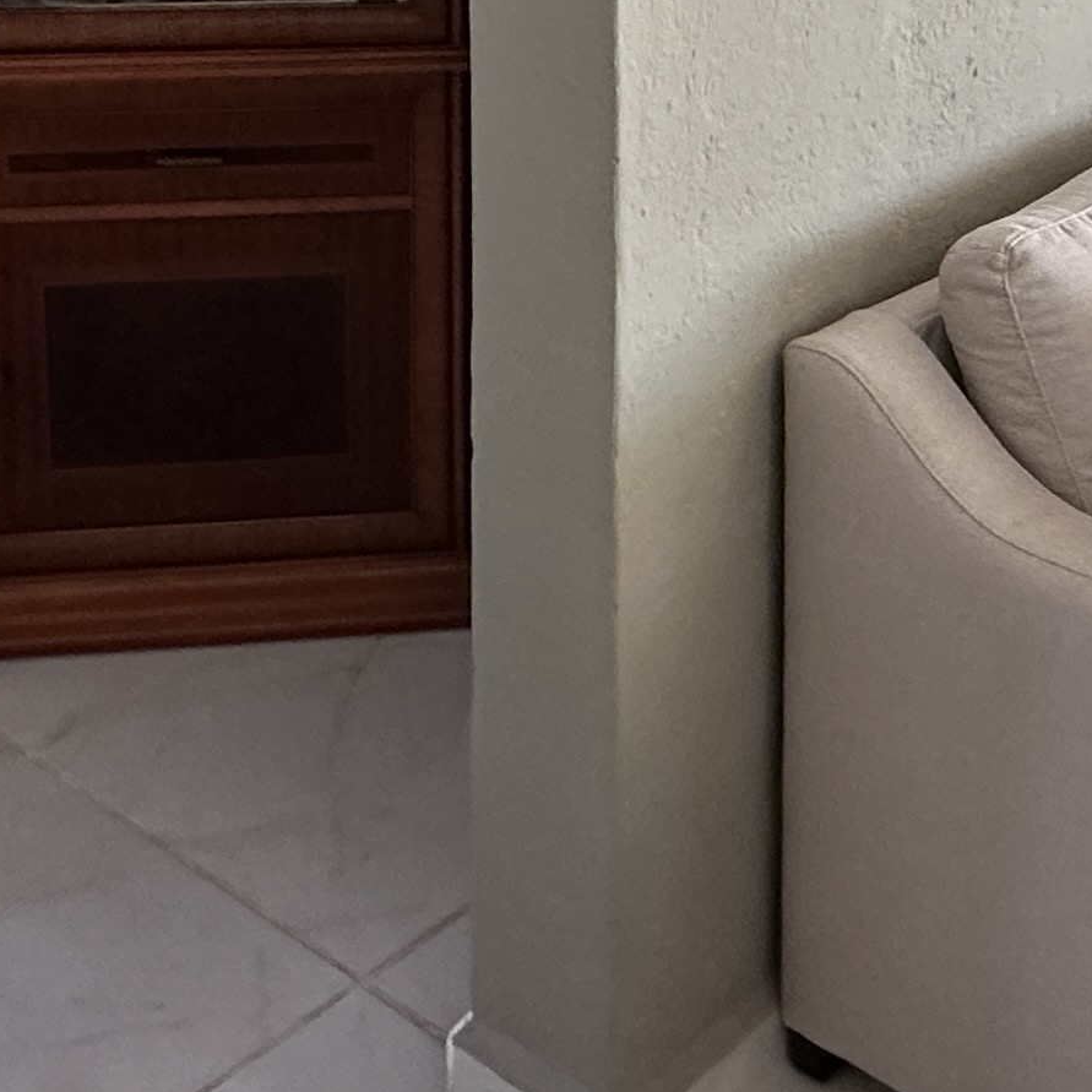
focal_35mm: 56
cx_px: 810
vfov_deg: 27.2
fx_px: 1999
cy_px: -199
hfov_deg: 30.1
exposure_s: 1/99
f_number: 2.2
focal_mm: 2.22
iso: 250
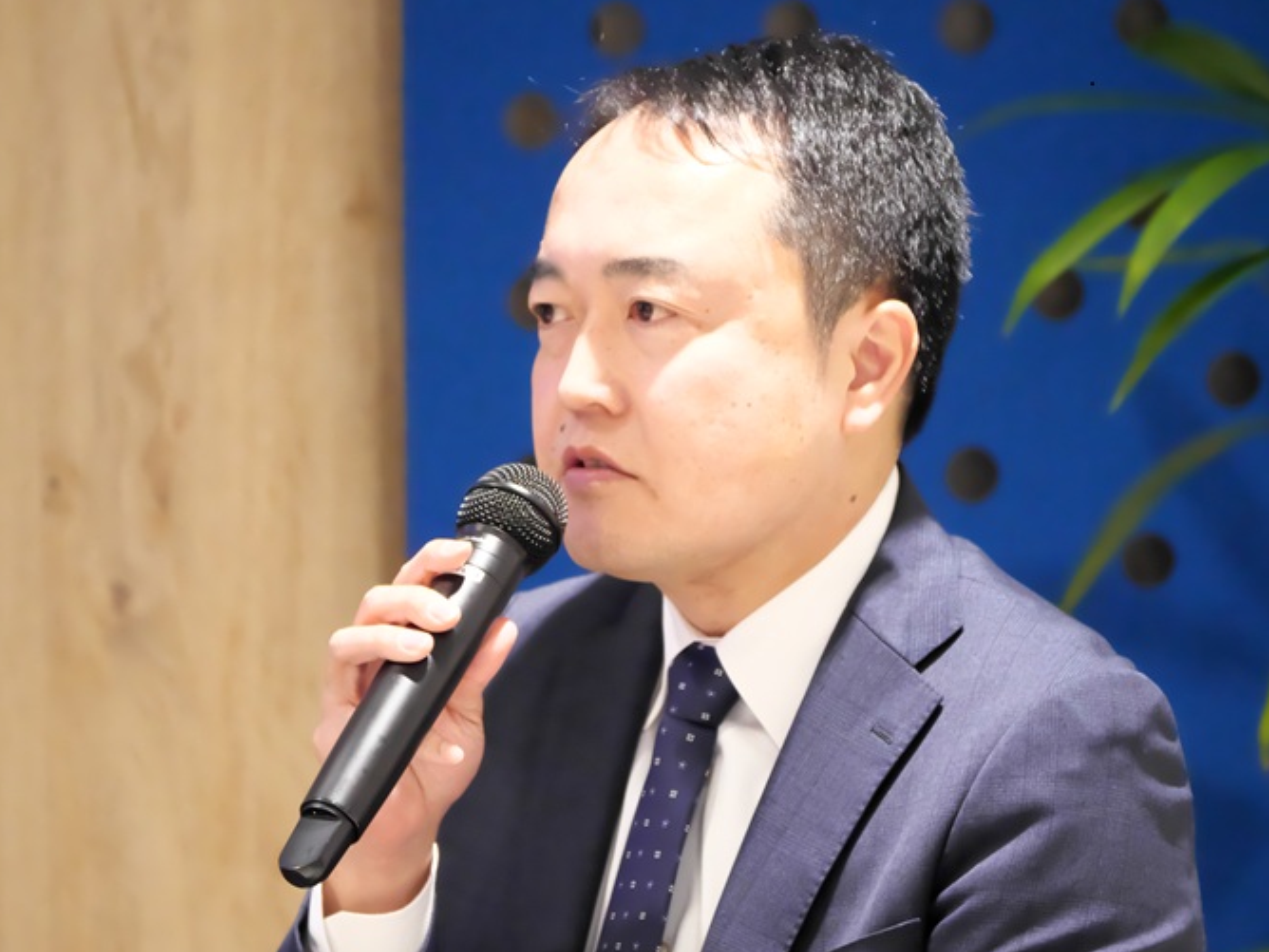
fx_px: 17560
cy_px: 538
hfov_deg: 4.1
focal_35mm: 479
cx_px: 693
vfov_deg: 3.1
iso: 3200
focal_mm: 200
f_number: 4
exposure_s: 1/125
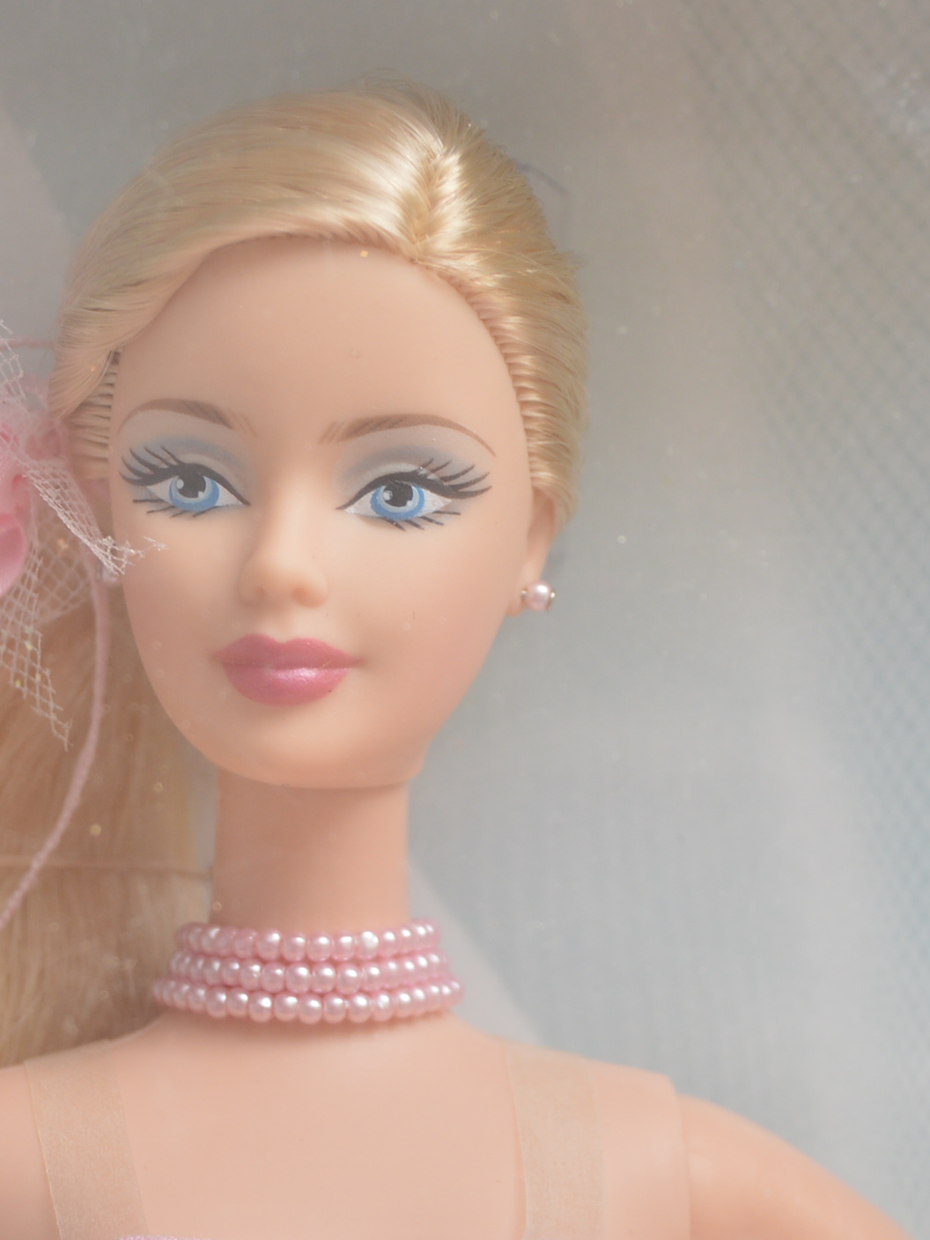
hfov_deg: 12.7
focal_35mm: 117
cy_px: 808
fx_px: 4191
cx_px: 405
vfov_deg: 16.8
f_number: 4.8
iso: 200
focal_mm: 38
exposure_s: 1/200
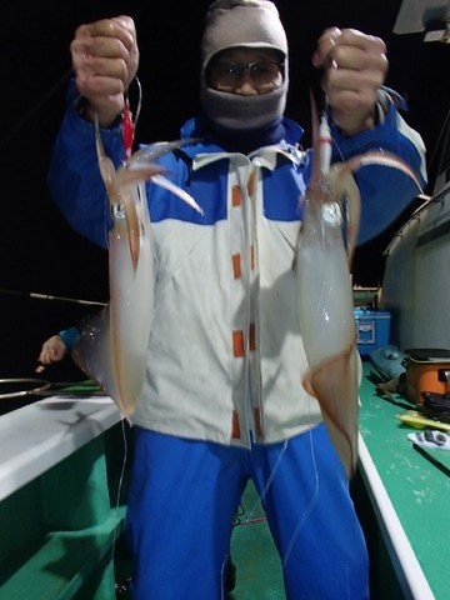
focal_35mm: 28
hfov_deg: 49.7
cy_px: 300
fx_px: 485
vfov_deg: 63.4
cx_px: 225
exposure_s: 1/30
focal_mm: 5
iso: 400
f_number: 3.9
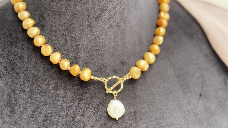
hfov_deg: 30.1
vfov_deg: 17.2
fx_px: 423
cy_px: 49
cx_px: 114
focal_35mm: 70
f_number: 1.78
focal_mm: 6.76
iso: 100
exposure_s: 1/242
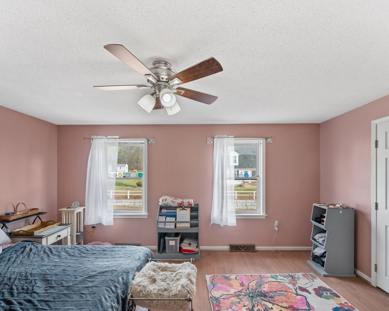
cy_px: 157
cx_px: 197
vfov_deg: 80.4
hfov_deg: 93.1
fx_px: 184
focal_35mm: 16
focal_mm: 14
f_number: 4
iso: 2500
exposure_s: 1/20
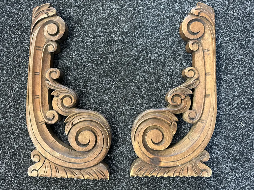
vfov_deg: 56.8
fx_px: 176
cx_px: 127
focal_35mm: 24
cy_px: 95
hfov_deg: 71.6
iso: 640
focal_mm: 6.86
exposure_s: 1/50
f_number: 1.78
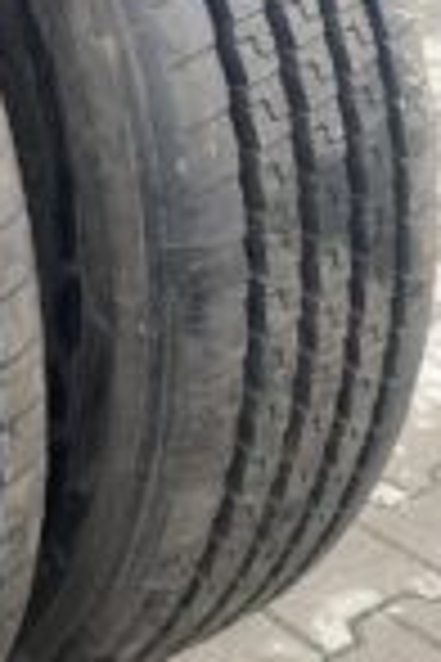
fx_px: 1452
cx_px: -90
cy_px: 236
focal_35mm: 79
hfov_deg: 16.5
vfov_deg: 25.6
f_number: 1.8
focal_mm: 4.25
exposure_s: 1/167
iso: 32
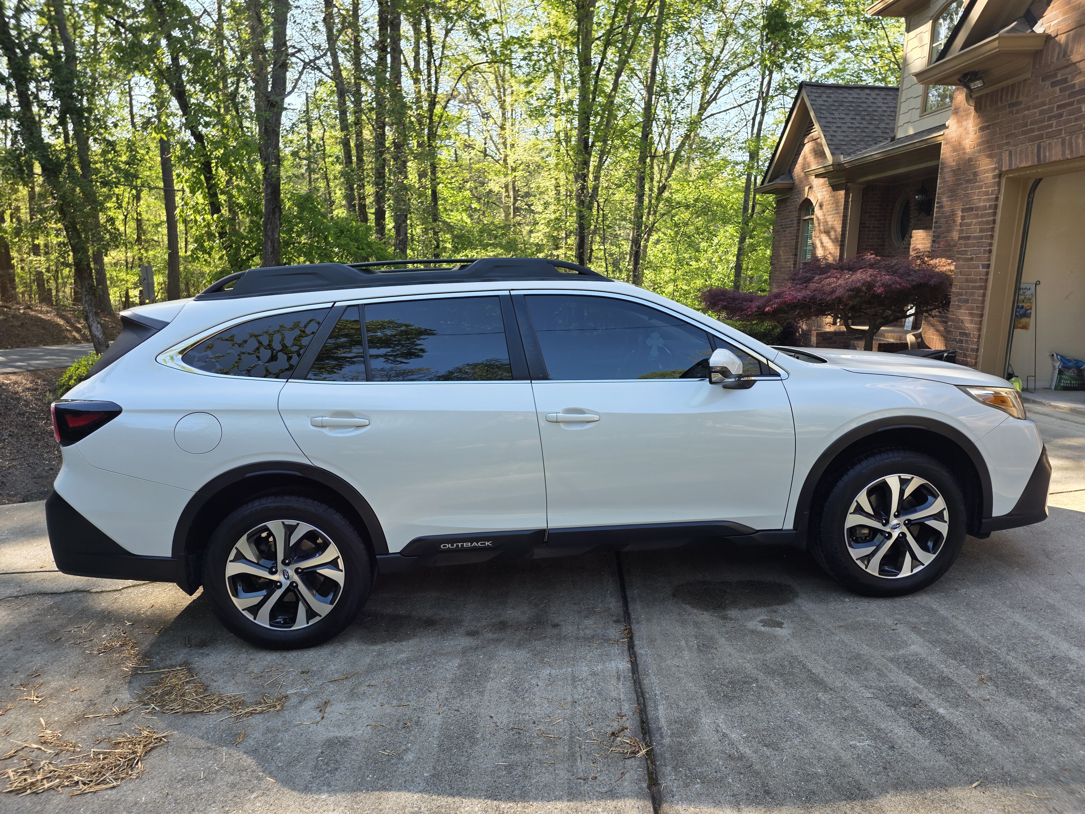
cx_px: 542
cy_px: 407
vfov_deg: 58.9
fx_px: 721
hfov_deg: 73.9
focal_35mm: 23
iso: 40
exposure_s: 1/359
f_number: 1.7
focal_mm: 6.25
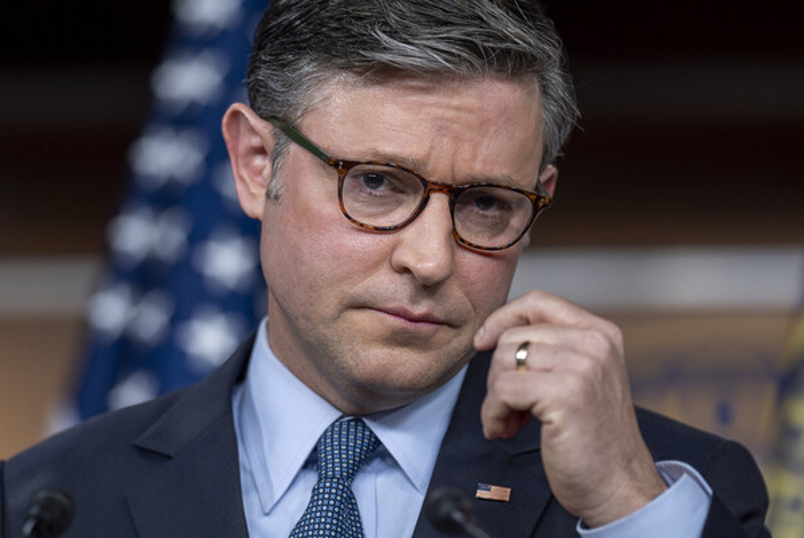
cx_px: 360
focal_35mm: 269
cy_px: 263
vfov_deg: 5.1
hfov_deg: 7.6
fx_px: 6013
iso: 1000
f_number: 2
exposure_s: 1/500
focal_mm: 135
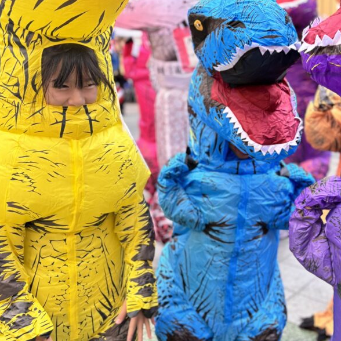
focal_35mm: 40
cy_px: 155
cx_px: 238
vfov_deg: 41.8
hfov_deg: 41.1
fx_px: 446
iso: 80
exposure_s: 1/121
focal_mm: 5.96
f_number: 1.6
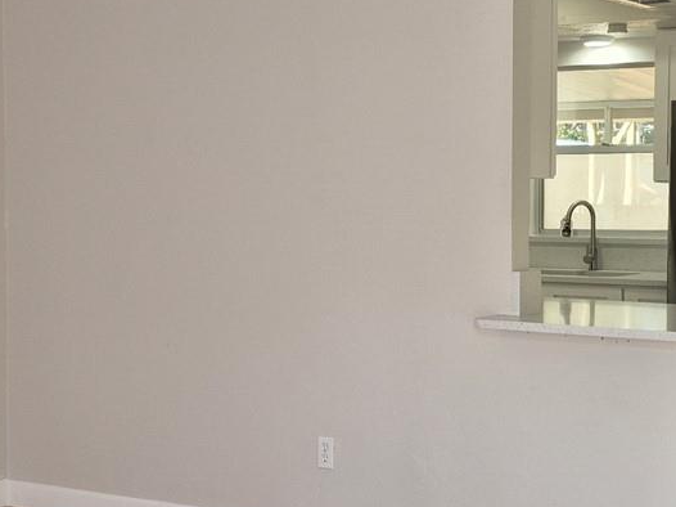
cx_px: 527
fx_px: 1366
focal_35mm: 70
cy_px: 241
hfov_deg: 27.3
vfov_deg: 21.0
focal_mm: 5.4
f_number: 1.8
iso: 80
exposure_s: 1/180
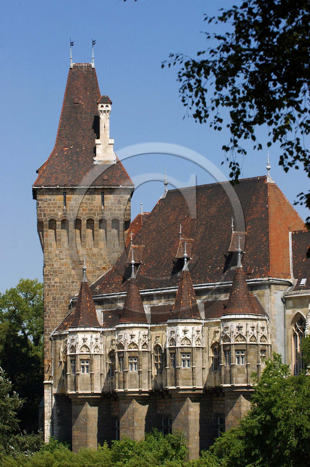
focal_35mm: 147
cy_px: 234
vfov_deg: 14.0
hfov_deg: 9.3
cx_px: 155
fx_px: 1902
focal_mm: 98
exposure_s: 1/400
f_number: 8
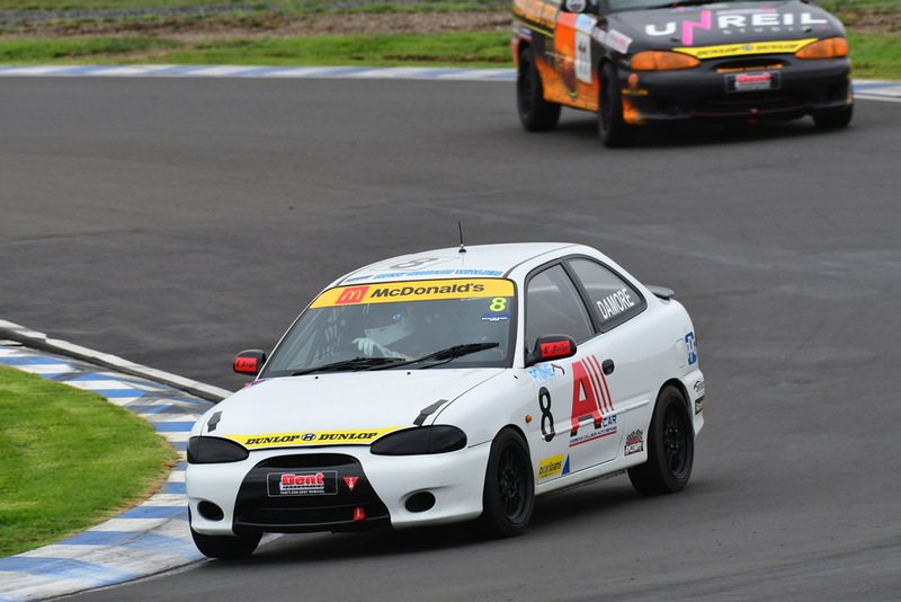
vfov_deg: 1.8
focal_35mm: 750
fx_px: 18777
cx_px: 450
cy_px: 301
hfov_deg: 2.7
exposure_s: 1/640
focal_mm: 500
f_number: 9
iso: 1000
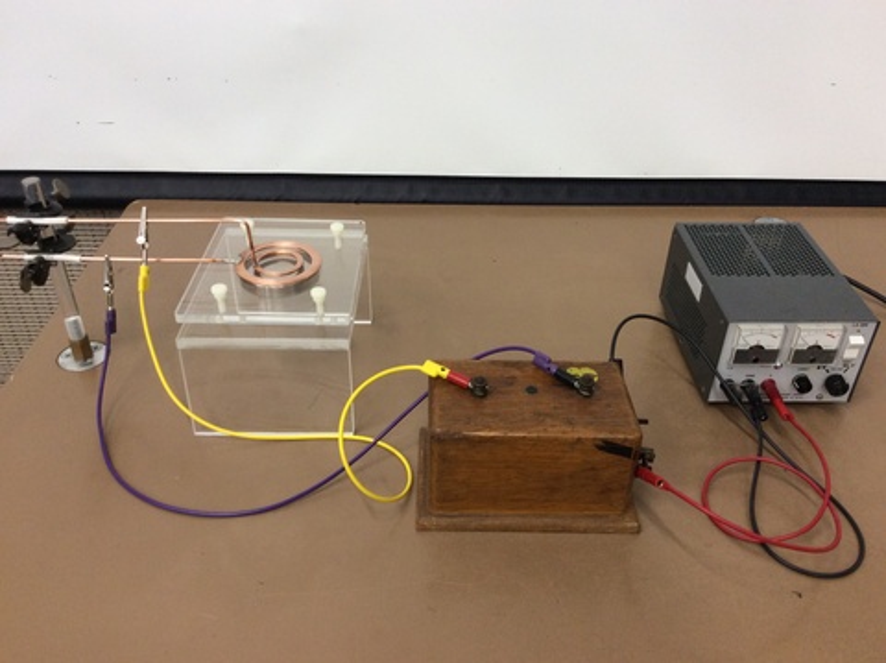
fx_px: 818
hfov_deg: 56.9
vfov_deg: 44.1
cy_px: 332
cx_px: 443
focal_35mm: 32
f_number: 2.4
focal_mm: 3.3
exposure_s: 1/24
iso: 80
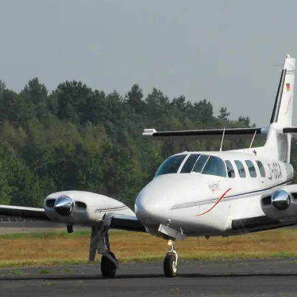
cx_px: 208
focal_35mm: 523
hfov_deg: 3.4
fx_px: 5077
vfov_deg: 3.4
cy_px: 196
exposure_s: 1/100
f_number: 20
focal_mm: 180
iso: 200
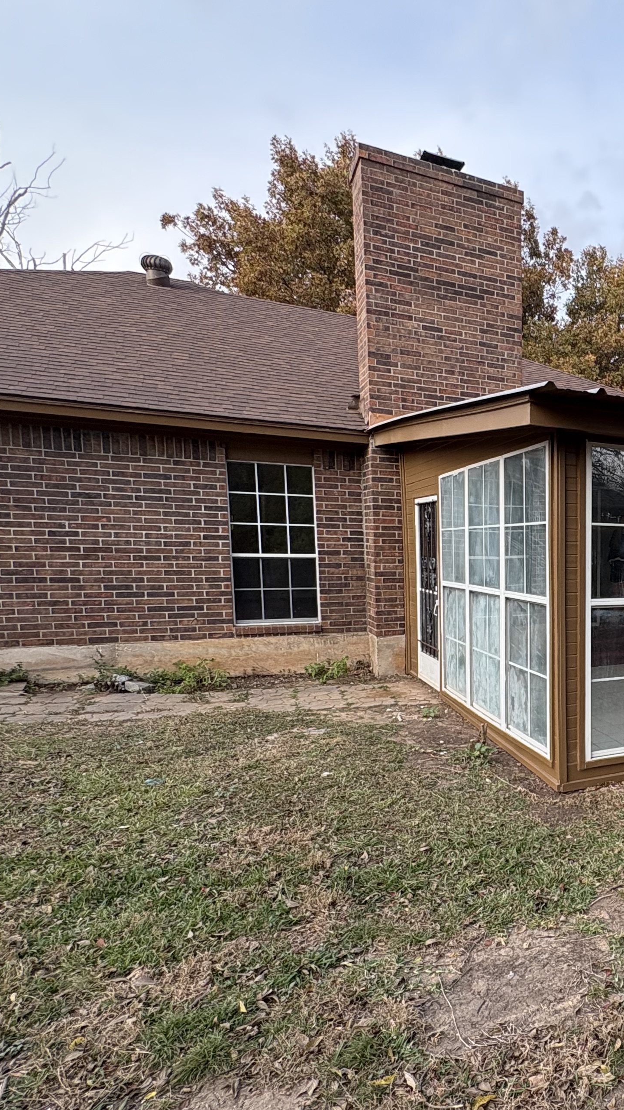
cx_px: 656
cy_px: 626
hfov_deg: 40.3
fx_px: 706
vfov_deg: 76.0
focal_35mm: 24
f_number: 2.2
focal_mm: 2.22
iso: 64
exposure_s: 1/166
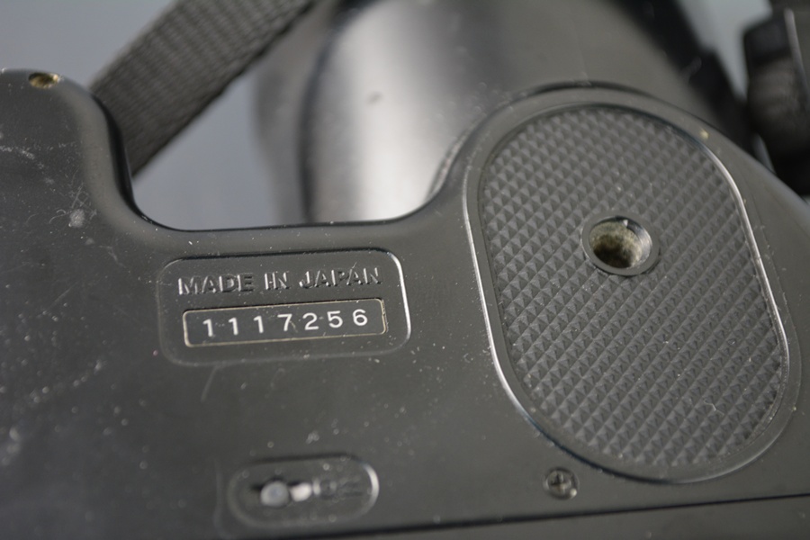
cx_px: 405
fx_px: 1620
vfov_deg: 18.9
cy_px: 270
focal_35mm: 72
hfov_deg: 28.1
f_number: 5.3
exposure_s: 1/60
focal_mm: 48
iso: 560
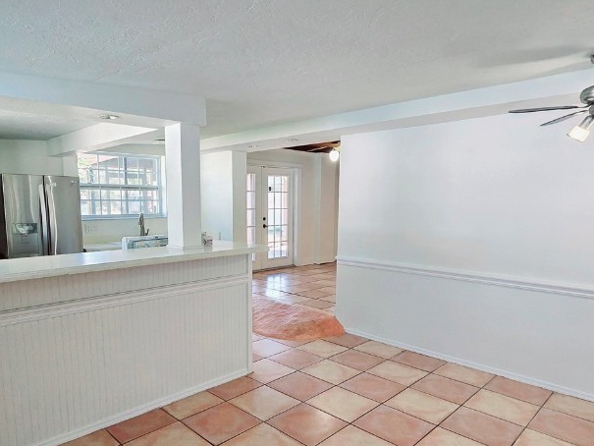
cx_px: 258
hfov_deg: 76.0
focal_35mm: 22
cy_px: 265
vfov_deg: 60.6
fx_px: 378
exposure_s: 1/60.2
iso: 100
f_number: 2.2
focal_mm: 2.2
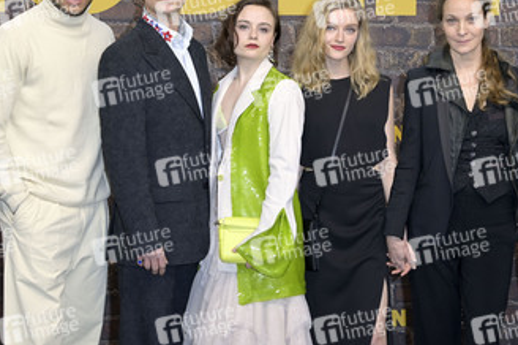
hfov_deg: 26.3
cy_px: 128
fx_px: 1107
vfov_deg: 17.7
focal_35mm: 77
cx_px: 312
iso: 500
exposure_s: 1/200
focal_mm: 56
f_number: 5.6
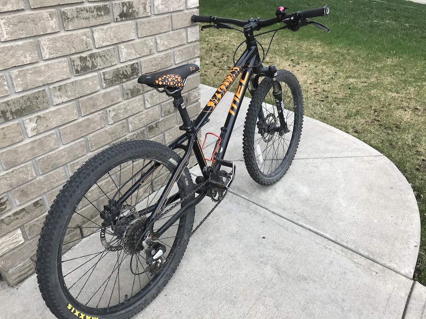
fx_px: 345
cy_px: 160
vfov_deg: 49.7
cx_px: 213
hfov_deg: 63.4
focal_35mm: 28
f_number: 1.8
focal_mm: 3.99
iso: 20
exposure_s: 1/380
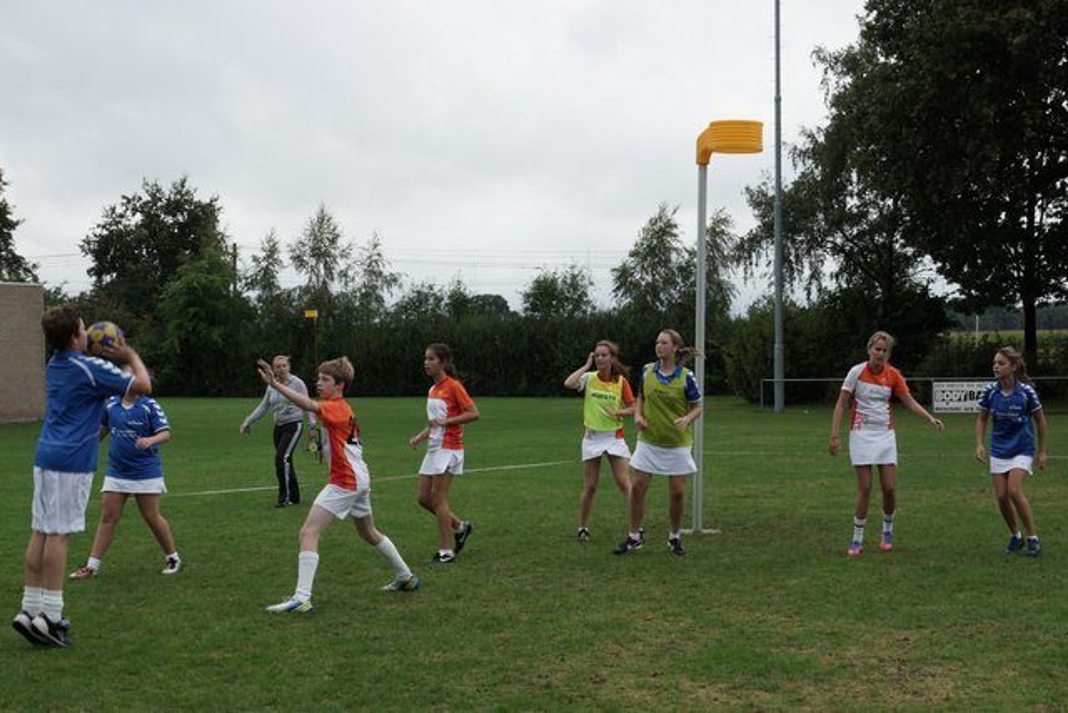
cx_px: 534
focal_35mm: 42
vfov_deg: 31.9
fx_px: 1246
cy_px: 356
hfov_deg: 46.4
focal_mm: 28
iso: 100
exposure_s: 1/200
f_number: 6.3
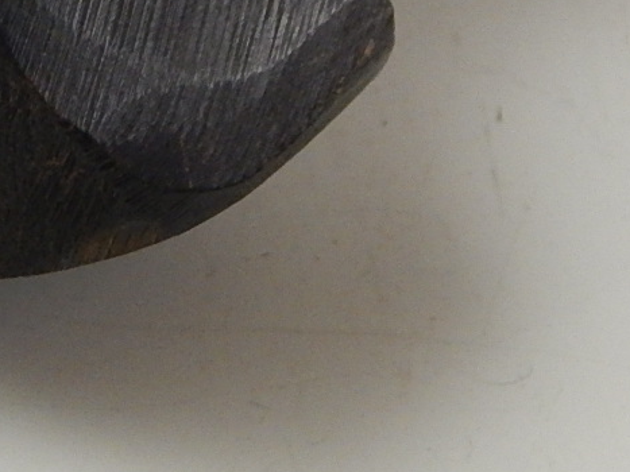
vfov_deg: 5.8
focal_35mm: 257
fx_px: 4676
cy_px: -73
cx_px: -24
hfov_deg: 7.7
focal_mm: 13.5
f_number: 4.2
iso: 400
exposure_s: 1/125
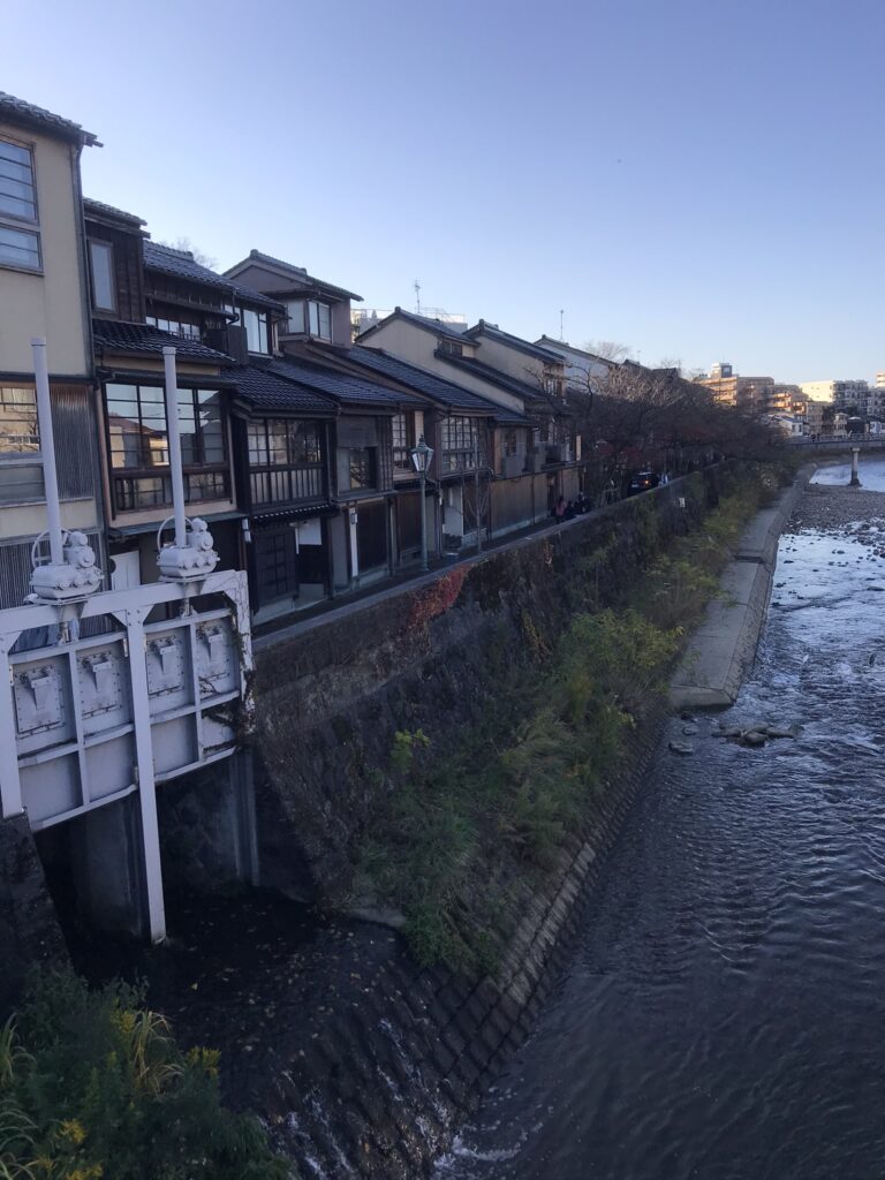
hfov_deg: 49.7
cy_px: 590
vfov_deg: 63.4
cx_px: 442
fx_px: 954
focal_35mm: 28
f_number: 1.8
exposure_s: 1/1140
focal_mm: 3.99
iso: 20
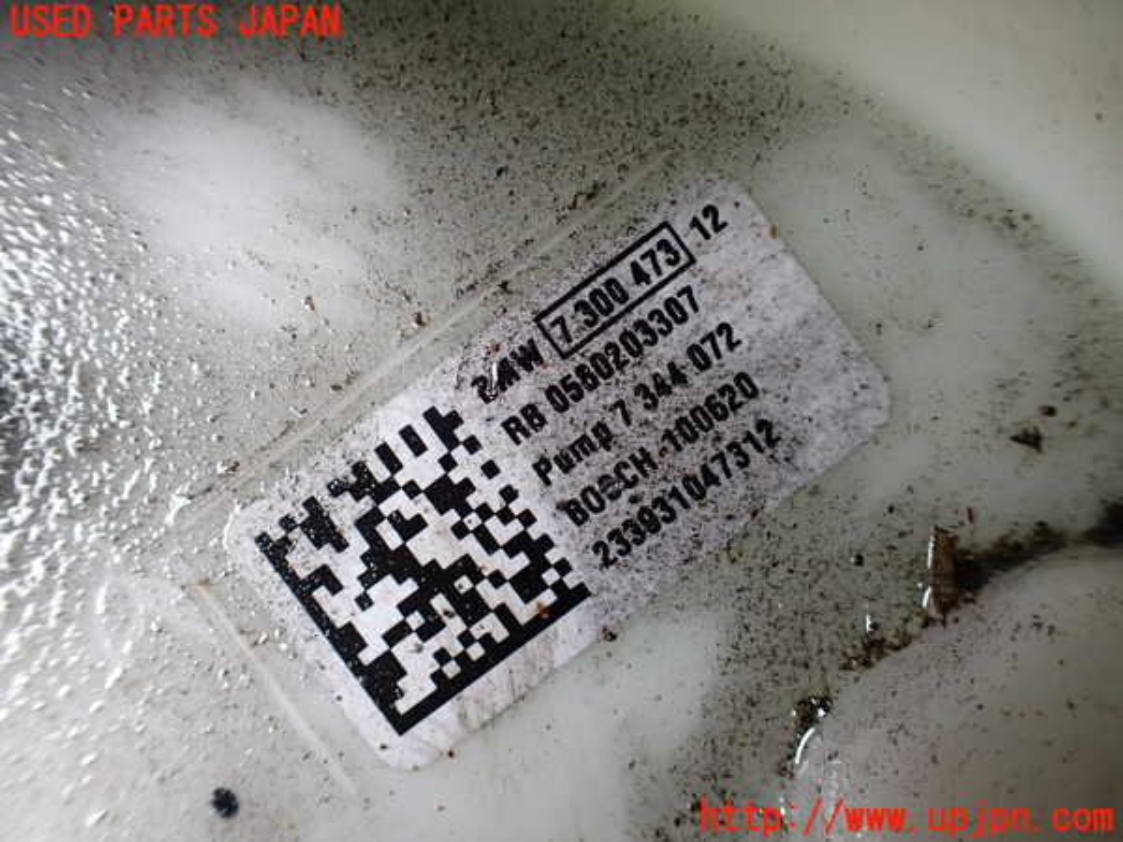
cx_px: 562
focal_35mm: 30
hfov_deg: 60.0
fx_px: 973
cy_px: 421
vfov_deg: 46.8
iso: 320
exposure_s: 1/125
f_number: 2.3
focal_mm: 5.4
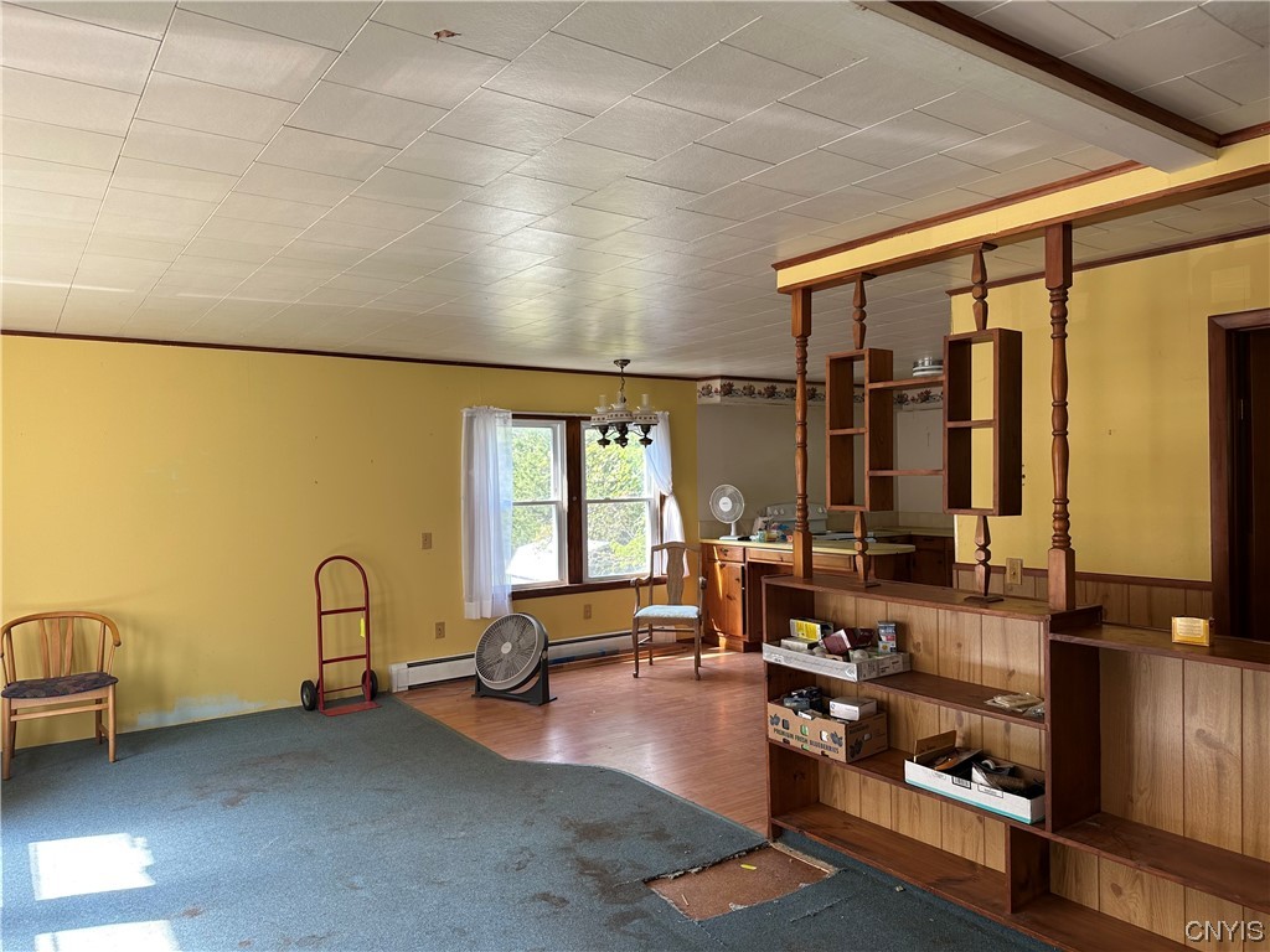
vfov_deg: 56.8
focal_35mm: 24
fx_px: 881
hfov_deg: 71.6
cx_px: 635
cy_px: 476
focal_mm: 6.86
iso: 80
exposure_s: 1/121
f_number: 1.78
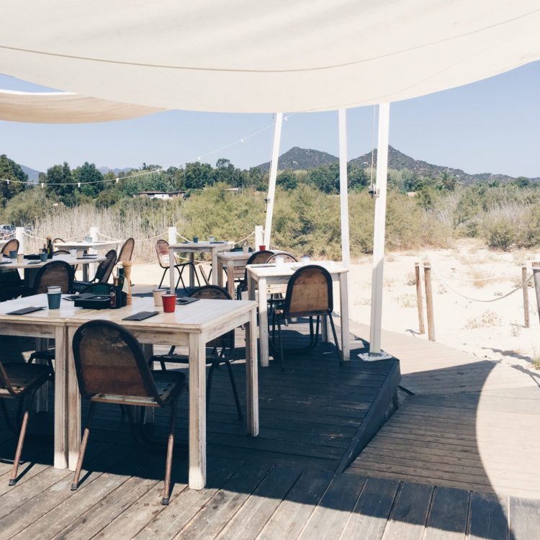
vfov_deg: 46.4
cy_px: 176
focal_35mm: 35
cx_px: 265
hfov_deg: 47.2
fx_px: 618
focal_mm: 4.15
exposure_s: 1/1789
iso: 25
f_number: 2.2
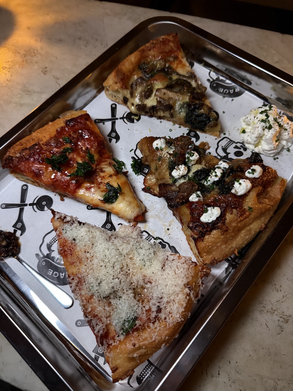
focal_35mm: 24
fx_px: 271
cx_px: 146
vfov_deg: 71.6
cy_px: 196
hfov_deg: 56.8
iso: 800
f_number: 1.78
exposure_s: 1/30
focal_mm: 6.76
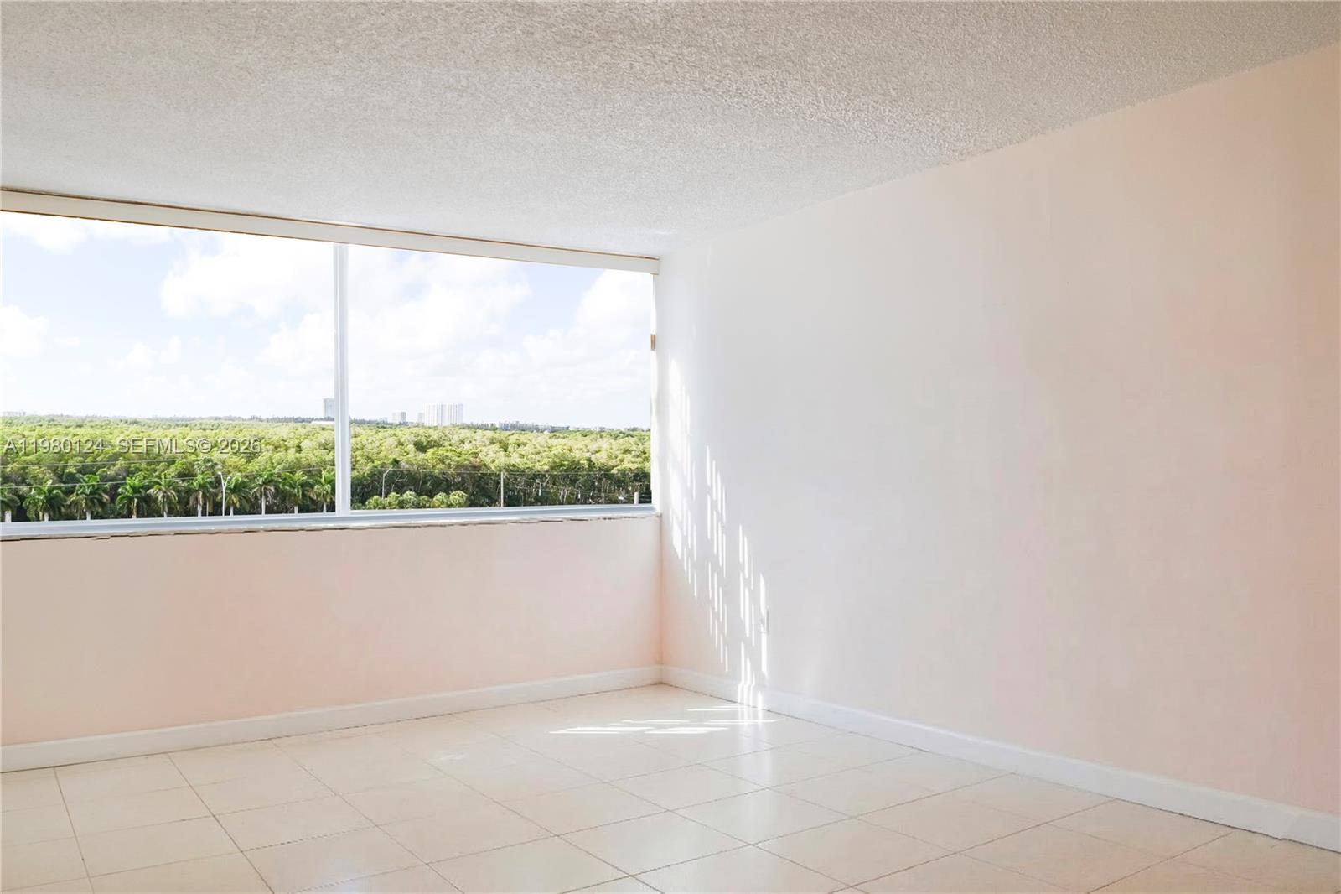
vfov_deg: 47.9
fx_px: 1005
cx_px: 670
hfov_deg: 67.4
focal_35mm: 27
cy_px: 447
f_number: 8
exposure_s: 1/40
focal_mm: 18
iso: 200
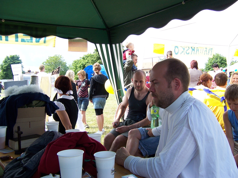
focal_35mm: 33
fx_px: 227
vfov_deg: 42.9
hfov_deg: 55.4
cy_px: 89
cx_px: 119
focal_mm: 5.5
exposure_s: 1/350
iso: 80
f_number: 3.4
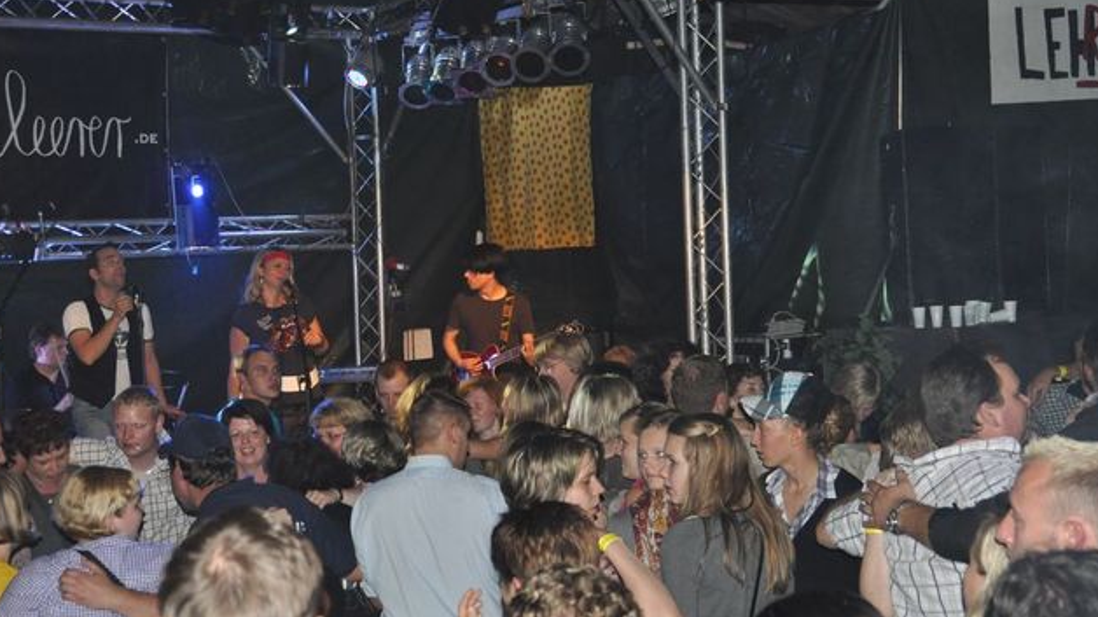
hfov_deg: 32.8
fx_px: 1863
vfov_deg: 18.8
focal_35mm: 64
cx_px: 481
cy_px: 356
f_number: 4.2
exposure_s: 1/60
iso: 800
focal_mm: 32
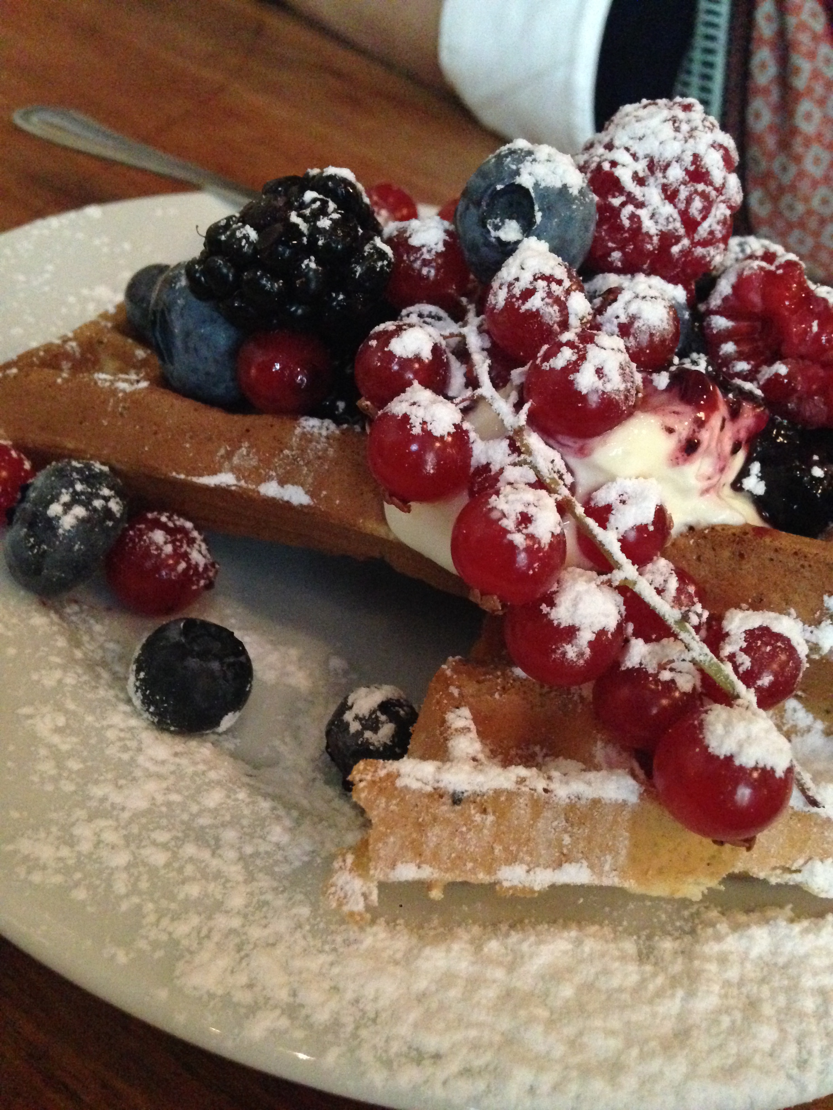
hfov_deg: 42.9
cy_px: 555
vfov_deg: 55.4
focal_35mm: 33
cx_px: 416
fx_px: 1059
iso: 800
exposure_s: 1/15
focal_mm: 4.12
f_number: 2.4
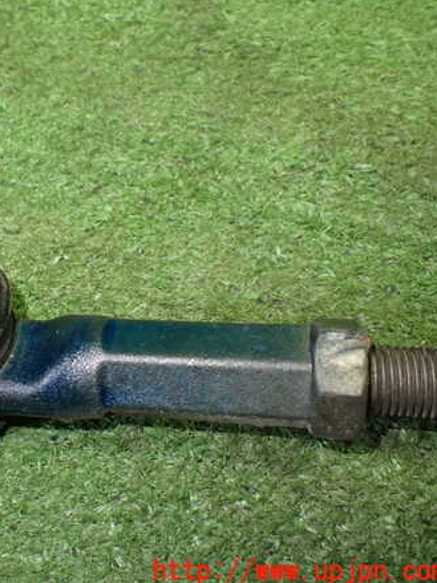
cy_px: 290
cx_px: 54
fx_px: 690
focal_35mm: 41
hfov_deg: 33.5
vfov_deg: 45.8
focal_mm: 5.4
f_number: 2.3
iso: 800
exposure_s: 1/125
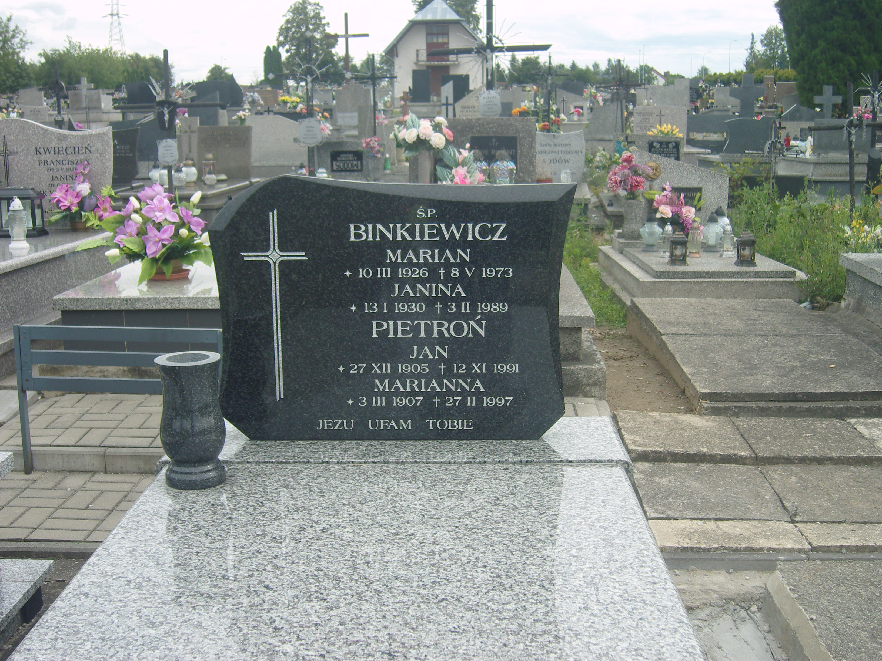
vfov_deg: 32.9
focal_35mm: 44
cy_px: 330
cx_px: 441
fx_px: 1121
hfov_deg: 42.9
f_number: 3.1
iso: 100
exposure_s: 1/500
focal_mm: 9.4
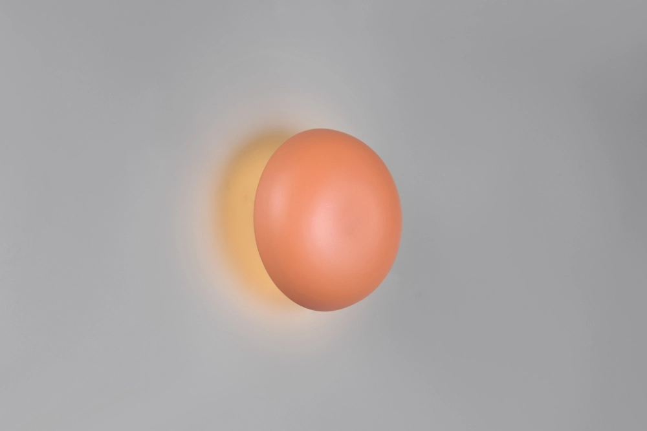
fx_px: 1114
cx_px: 324
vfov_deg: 21.9
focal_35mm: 62
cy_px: 216
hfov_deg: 32.4
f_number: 13
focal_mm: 62
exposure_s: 1/4
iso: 100
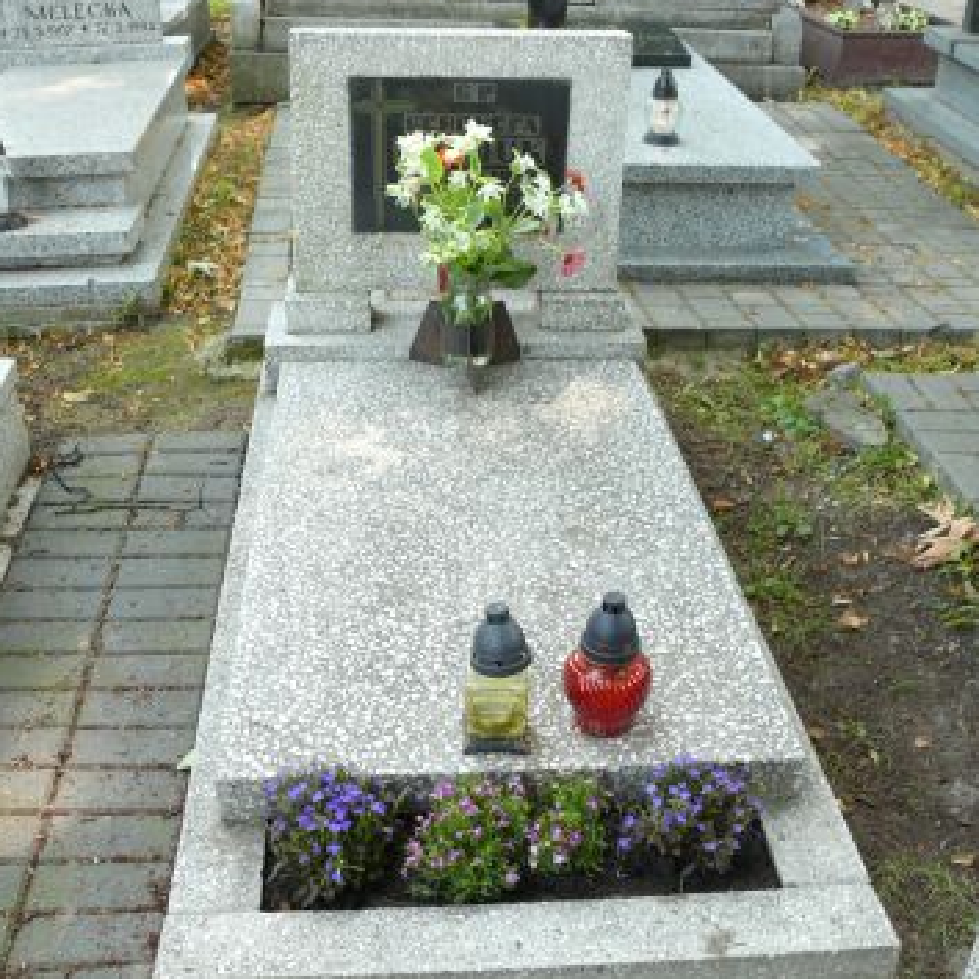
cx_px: 487
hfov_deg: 40.0
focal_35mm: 42
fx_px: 1344
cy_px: 575
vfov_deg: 39.9
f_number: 2.8
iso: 100
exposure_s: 1/80
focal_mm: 7.4
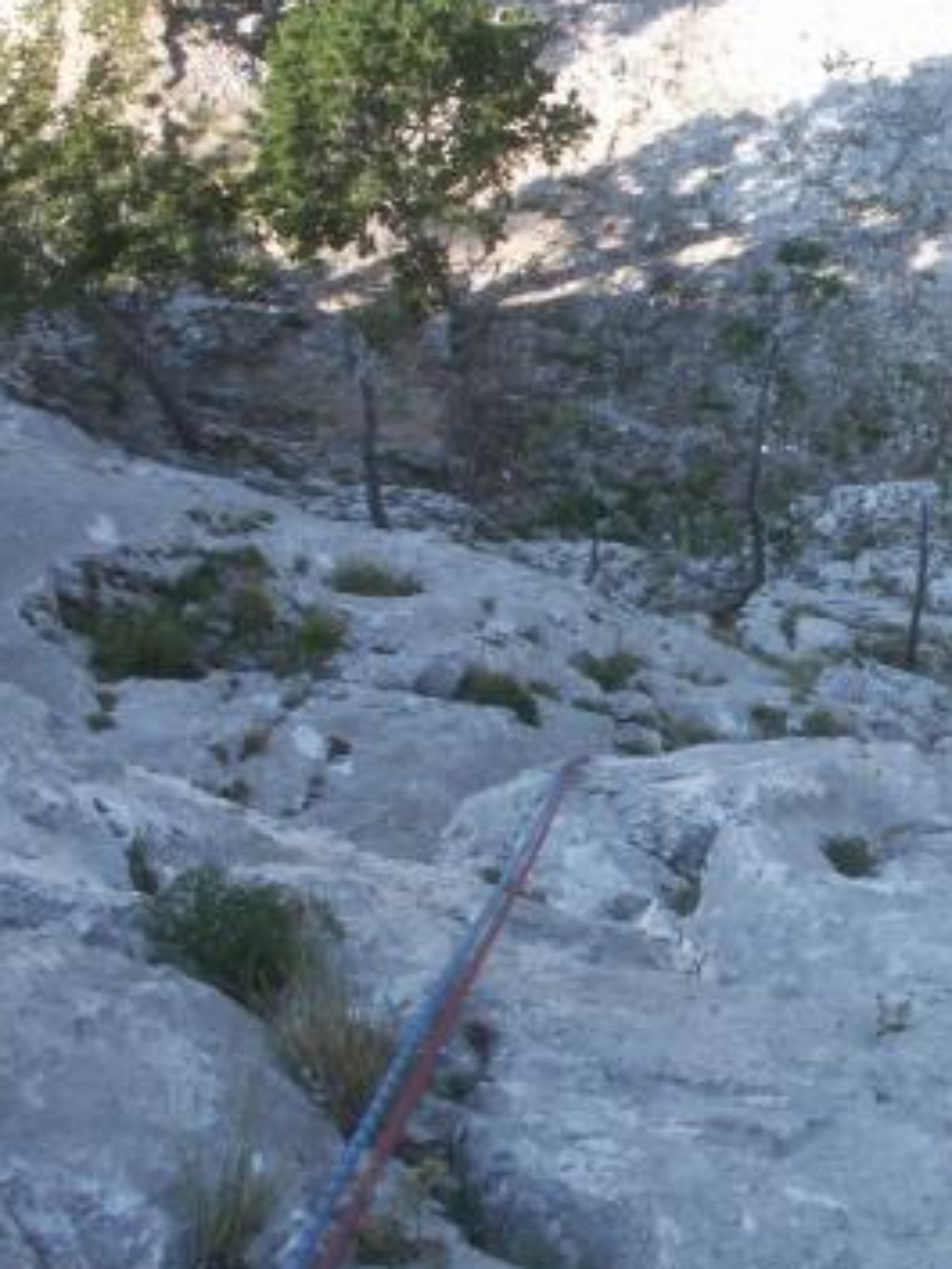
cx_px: 1020
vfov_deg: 28.9
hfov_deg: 21.0
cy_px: 539
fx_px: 2455
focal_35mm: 67
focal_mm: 7.7
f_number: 7.1
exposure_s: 1/60
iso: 50
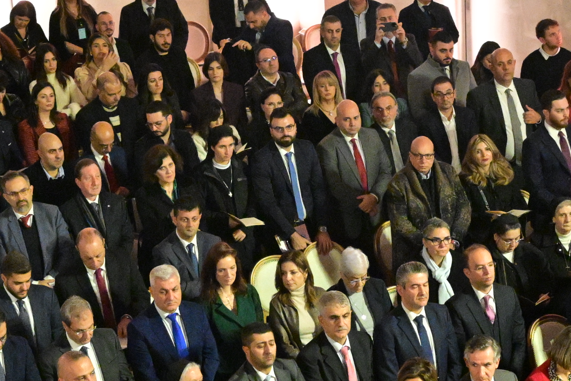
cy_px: 290
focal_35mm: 117
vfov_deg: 11.7
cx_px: 358
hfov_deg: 17.5
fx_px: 1856
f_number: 5
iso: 10000
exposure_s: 1/160
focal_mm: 28.5
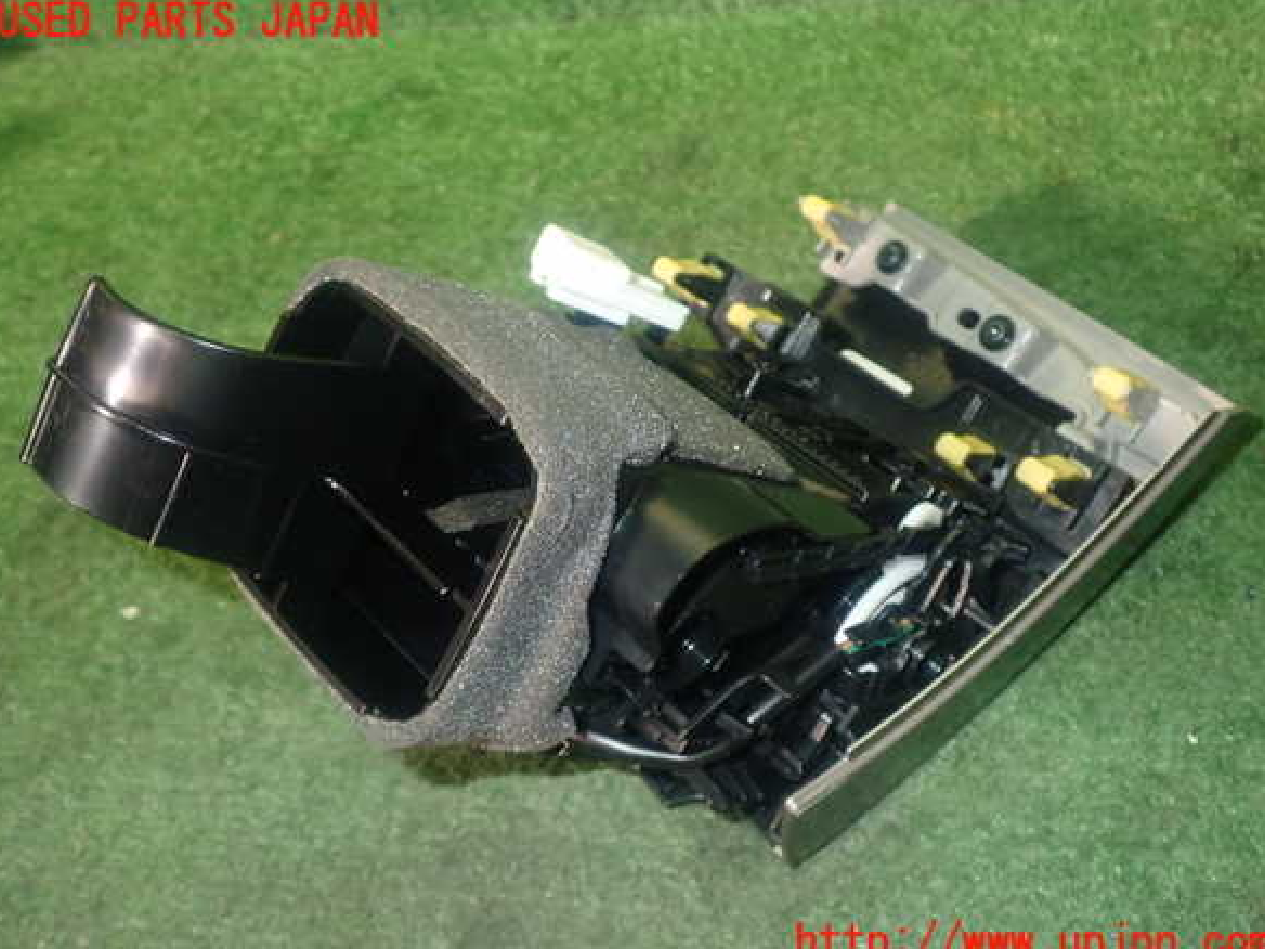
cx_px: 635
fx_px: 1352
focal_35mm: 37
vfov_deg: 38.7
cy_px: 483
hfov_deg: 50.1
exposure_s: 1/40
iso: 640
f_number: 7.1
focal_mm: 6.37
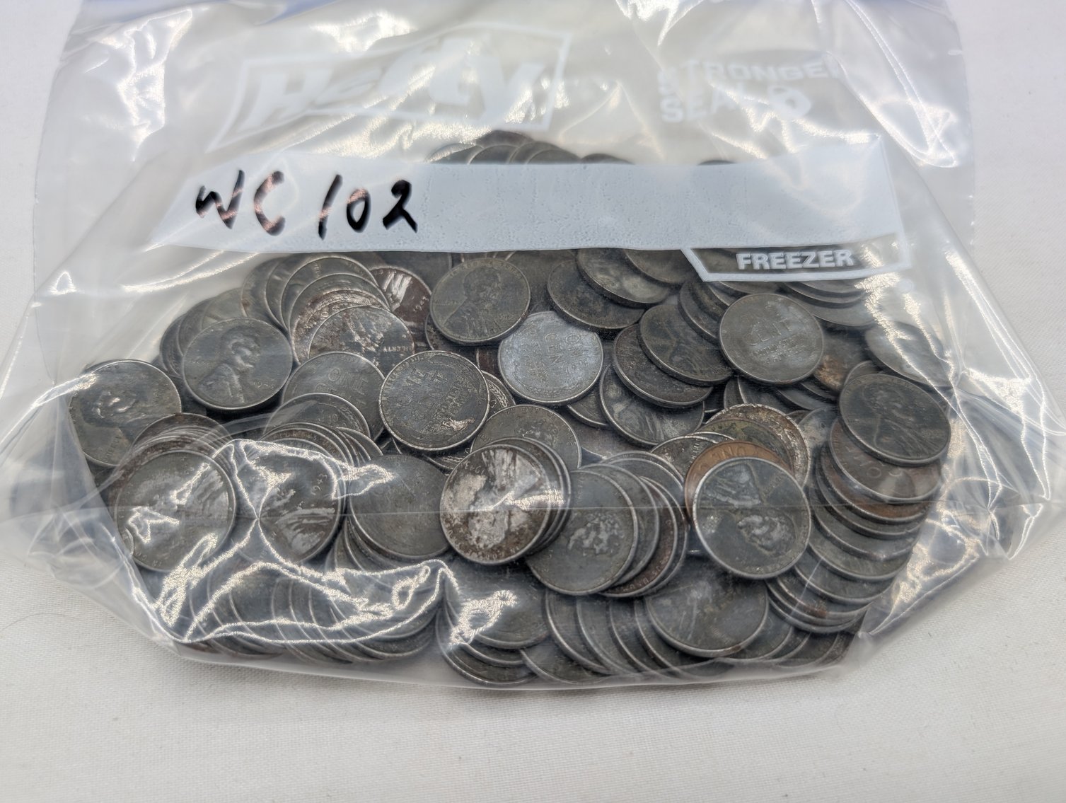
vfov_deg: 56.9
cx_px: 533
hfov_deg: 71.5
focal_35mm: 24
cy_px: 402
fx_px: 740
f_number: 1.68
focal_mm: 6.9
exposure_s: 1/204
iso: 19
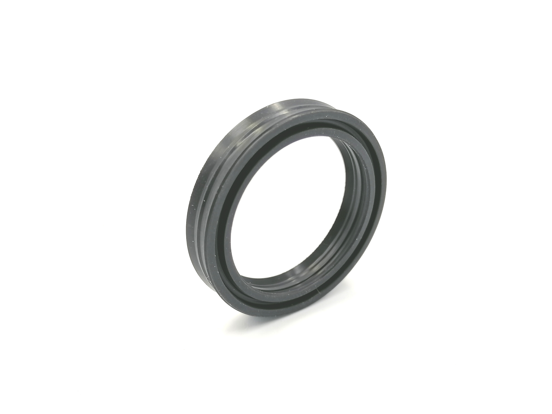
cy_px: 207
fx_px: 654
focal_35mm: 41
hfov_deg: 45.8
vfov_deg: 35.1
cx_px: 276
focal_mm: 5.3
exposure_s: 1/103
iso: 50
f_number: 1.8
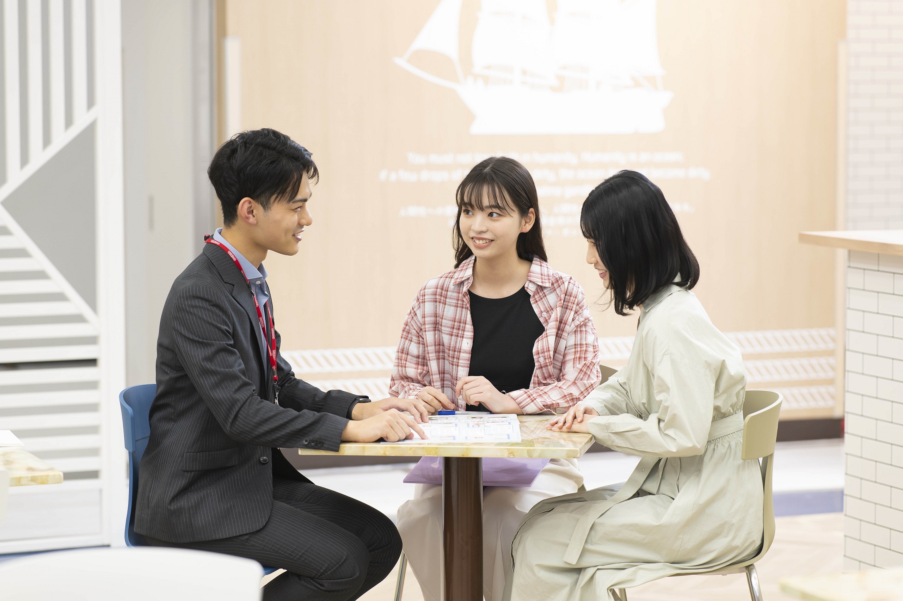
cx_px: 452
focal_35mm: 105
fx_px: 2632
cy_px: 300
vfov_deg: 13.0
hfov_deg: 19.5
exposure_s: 1/125
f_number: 2.8
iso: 500
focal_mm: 105
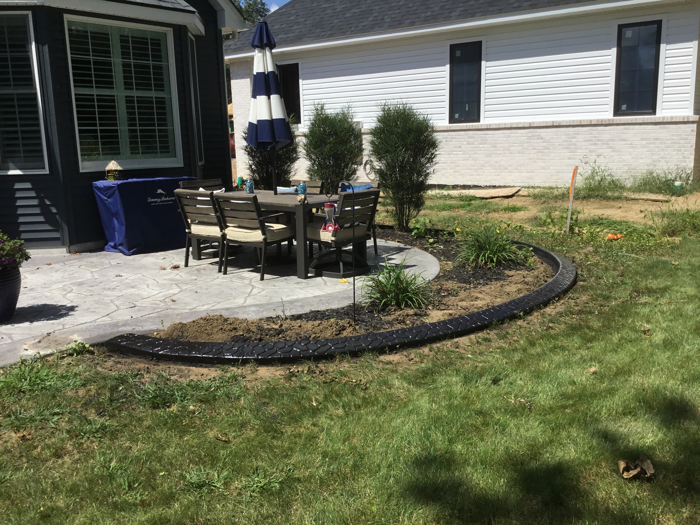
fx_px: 627
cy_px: 262
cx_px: 350
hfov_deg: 58.4
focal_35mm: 31
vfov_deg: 45.4
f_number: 2.4
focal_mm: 3.3
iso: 25
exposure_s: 1/1773
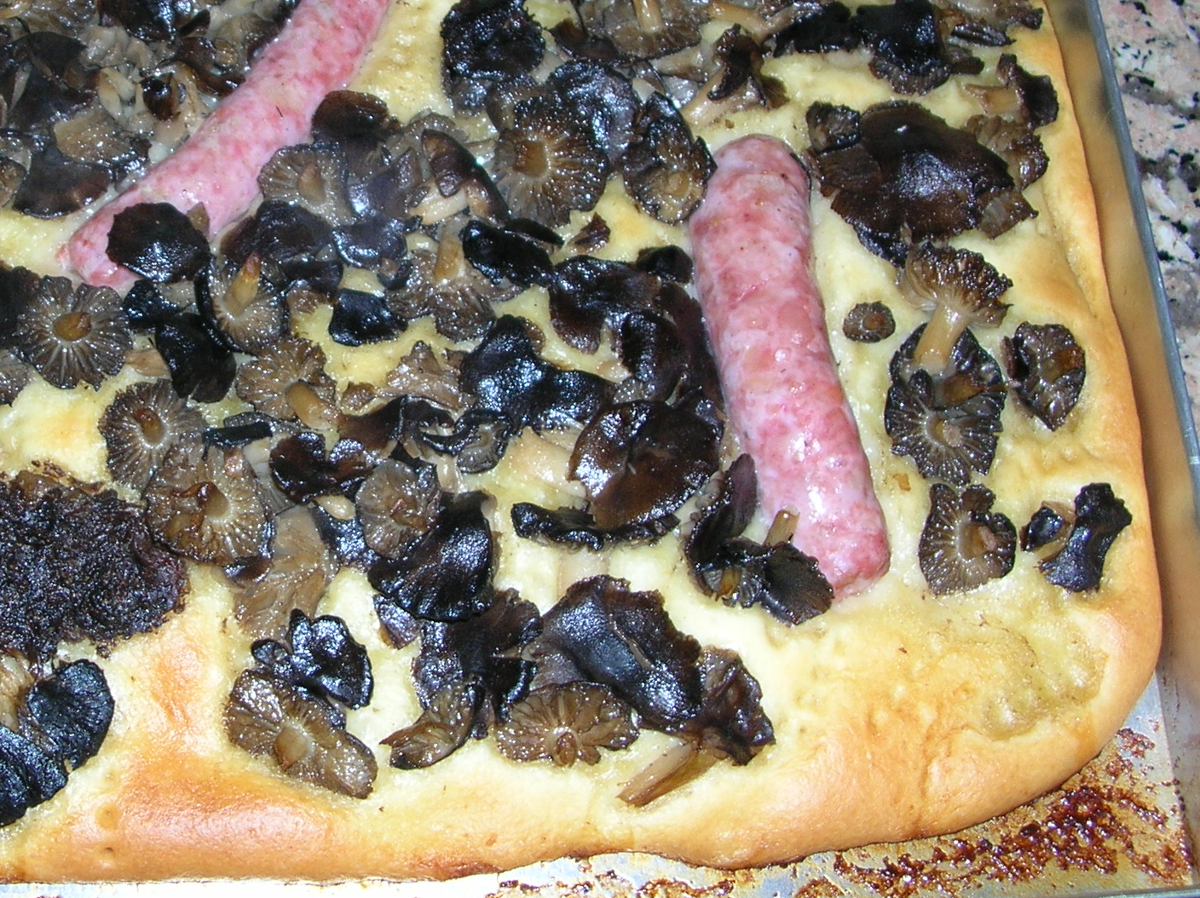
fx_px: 2252
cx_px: 282
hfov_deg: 29.3
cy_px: 300
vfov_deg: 22.5
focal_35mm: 65
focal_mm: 6.6
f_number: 3
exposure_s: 1/60.1
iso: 50
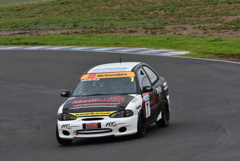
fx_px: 5189
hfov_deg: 2.6
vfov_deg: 1.8
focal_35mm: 778
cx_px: 117
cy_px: 80
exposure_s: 1/640
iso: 1000
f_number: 10
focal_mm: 500
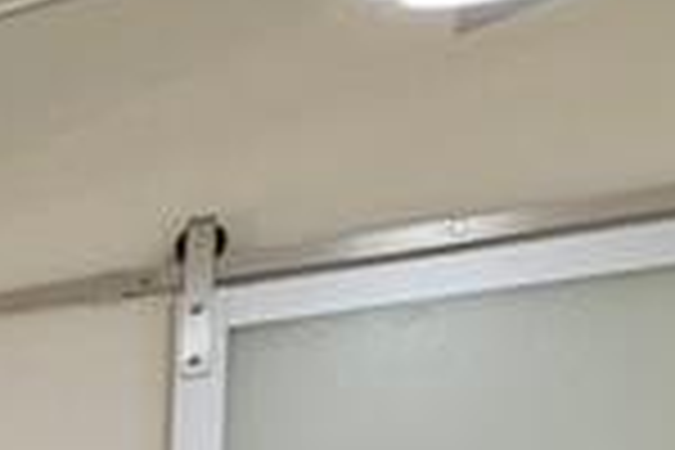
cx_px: -1462
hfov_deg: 10.8
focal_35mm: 92
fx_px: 1725
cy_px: 963
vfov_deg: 12.6
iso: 160
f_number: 2.2
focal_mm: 2.2
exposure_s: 1/60
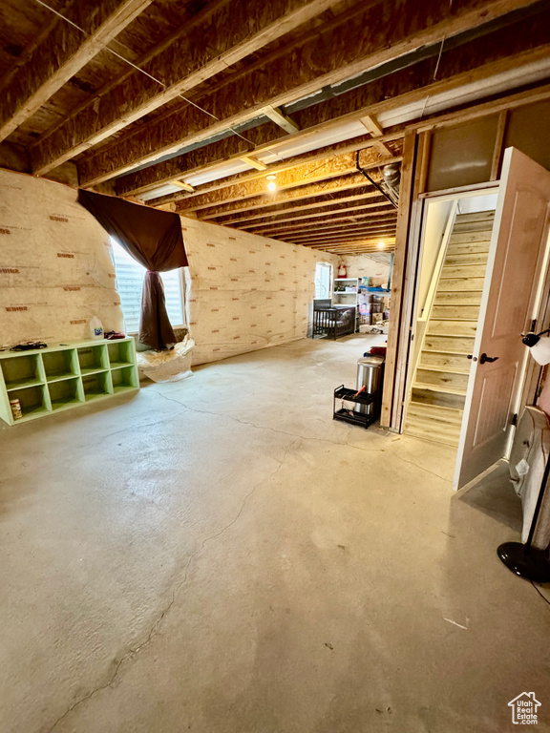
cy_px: 366
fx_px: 297
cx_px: 275
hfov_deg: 85.7
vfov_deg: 102.1
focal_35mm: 14
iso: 1000
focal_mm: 2.22
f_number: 2.2
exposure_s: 1/60
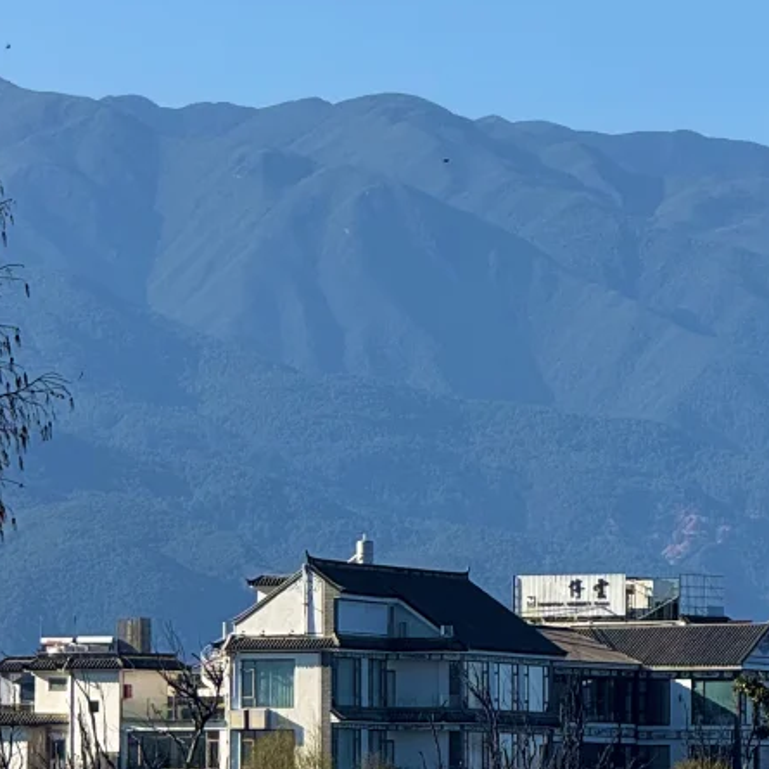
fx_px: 8621
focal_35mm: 343
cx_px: 218
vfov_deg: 5.1
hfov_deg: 5.1
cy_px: 323
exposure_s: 1/1248
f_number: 2.8
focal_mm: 15.66
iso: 50
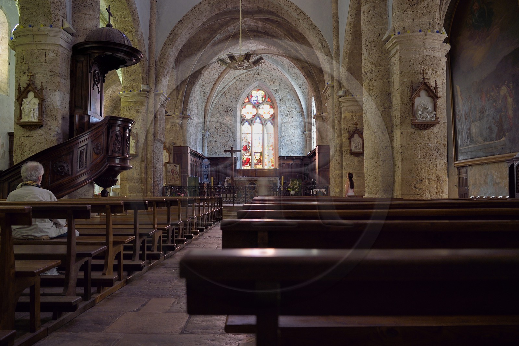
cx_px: 260
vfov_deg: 44.9
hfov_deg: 63.7
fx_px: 418
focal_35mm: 29
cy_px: 173
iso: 640
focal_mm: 29
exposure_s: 1/2.5
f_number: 5
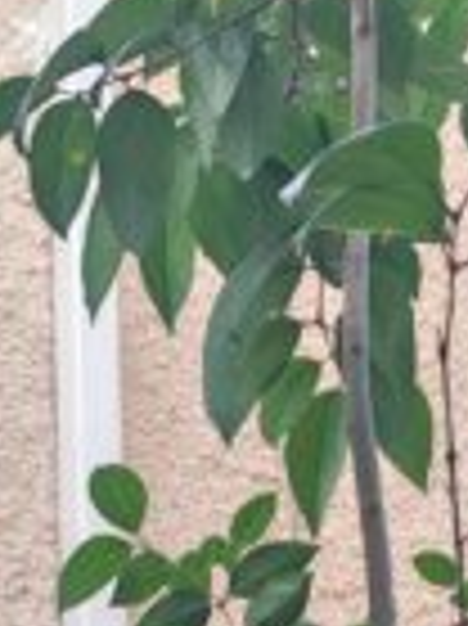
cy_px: 2022
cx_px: -364
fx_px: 3593
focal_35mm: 199
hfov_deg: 7.3
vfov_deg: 8.1
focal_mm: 7.62
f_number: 1.6
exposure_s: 1/220
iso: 50
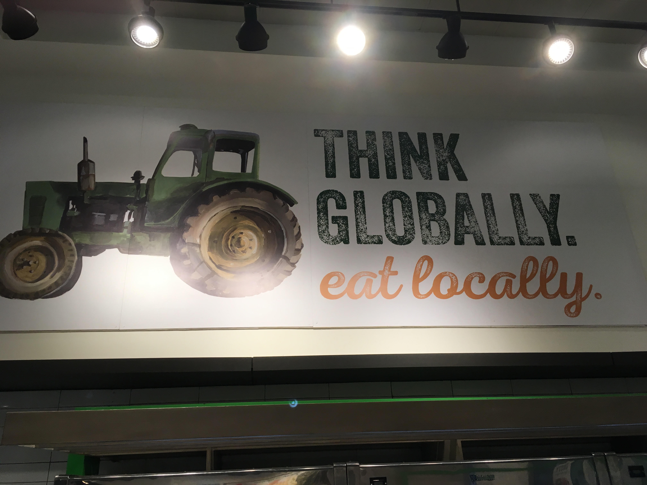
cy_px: 242
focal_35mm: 29
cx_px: 324
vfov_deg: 48.2
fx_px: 542
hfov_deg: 61.7
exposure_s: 1/30
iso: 25
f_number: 2.2
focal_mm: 4.15
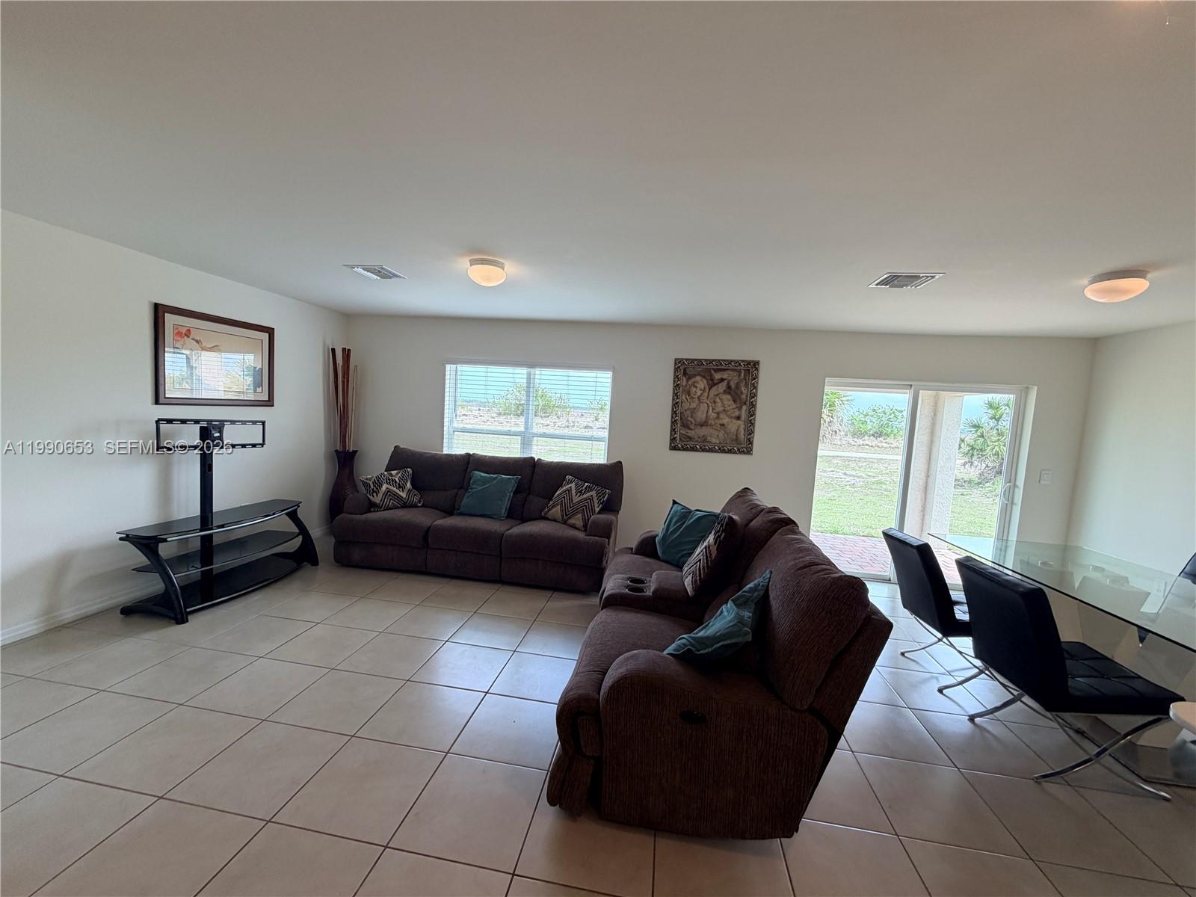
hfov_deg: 102.1
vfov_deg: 85.7
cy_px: 448
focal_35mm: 14
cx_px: 598
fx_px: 484
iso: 100
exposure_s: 1/120
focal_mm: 2.22
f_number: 2.2
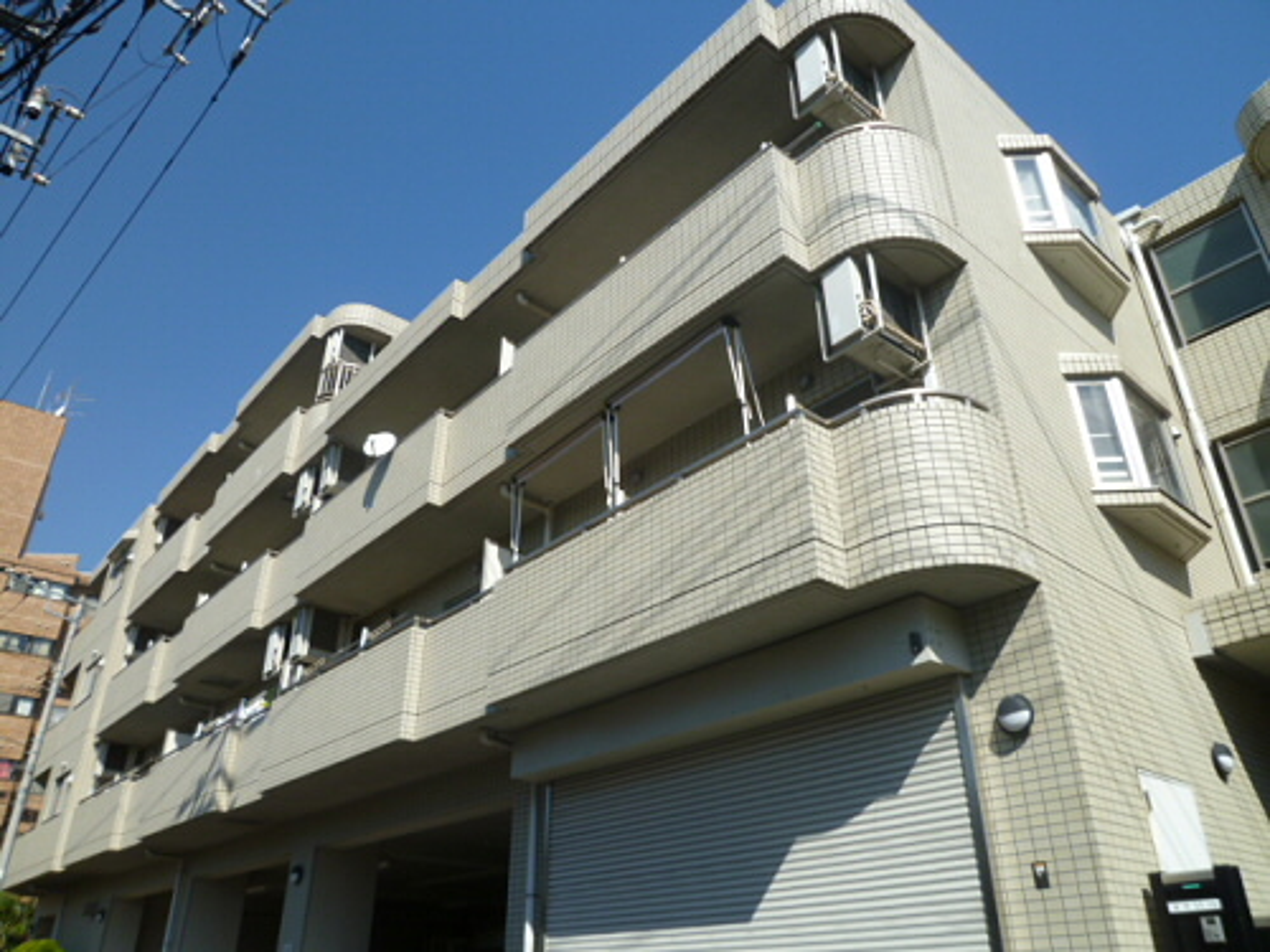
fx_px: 917
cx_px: 635
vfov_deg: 54.9
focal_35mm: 25
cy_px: 476
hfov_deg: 69.4
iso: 80
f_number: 4.5
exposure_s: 1/400
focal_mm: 4.5
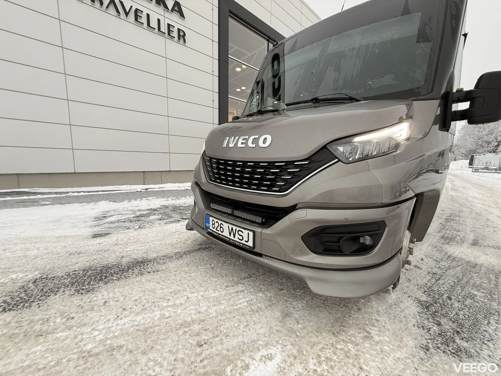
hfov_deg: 102.1
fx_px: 203
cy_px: 188
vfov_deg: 85.7
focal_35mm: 14
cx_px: 250
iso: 64
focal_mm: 2.22
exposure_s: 1/99
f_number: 2.2
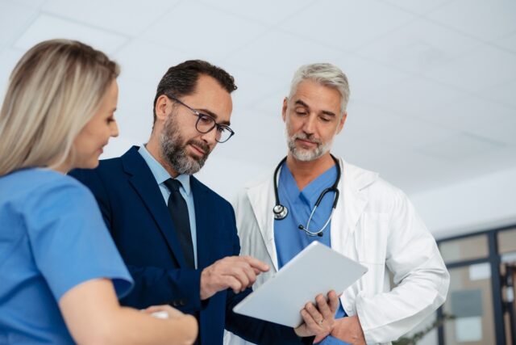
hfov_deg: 38.2
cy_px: 172
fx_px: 745
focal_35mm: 52
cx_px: 258
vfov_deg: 26.0
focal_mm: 35
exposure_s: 1/250
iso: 125
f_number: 1.4
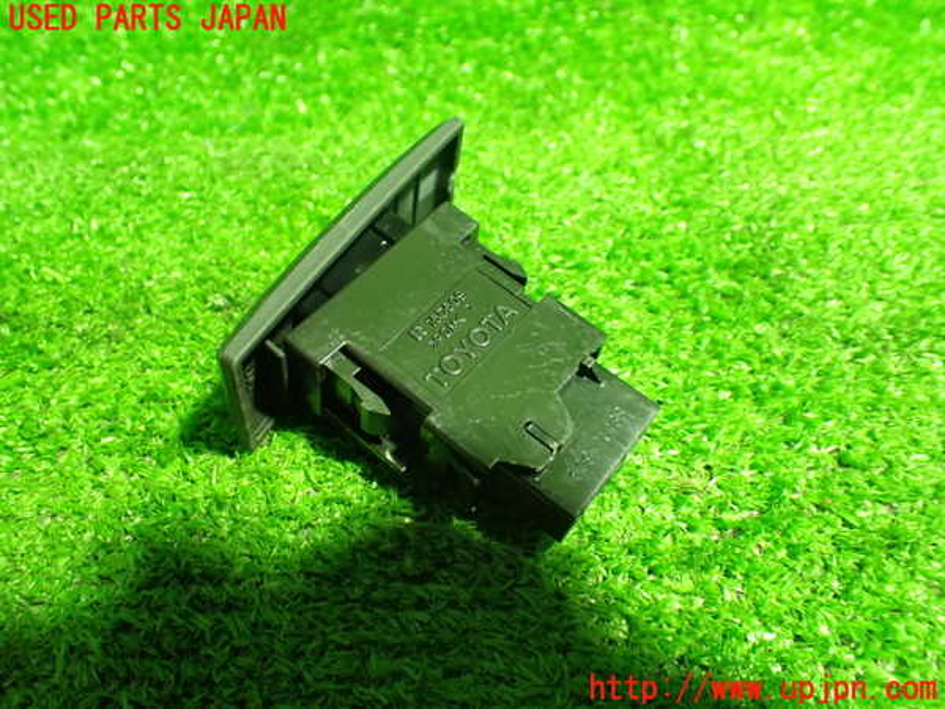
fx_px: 819
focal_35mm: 30
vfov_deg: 46.8
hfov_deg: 60.0
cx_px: 472
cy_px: 354
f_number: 2.3
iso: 800
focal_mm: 5.4
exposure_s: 1/30
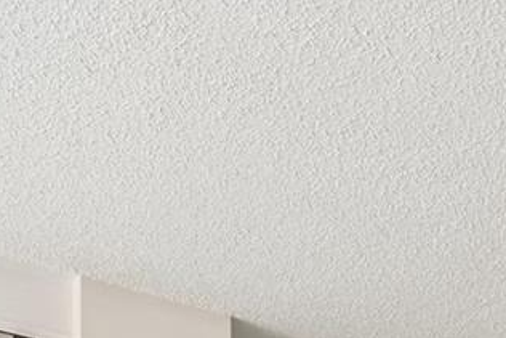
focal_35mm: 81
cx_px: 519
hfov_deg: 23.8
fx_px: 1139
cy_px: 738
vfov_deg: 13.6
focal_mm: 16
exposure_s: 1/400
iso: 1600
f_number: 8
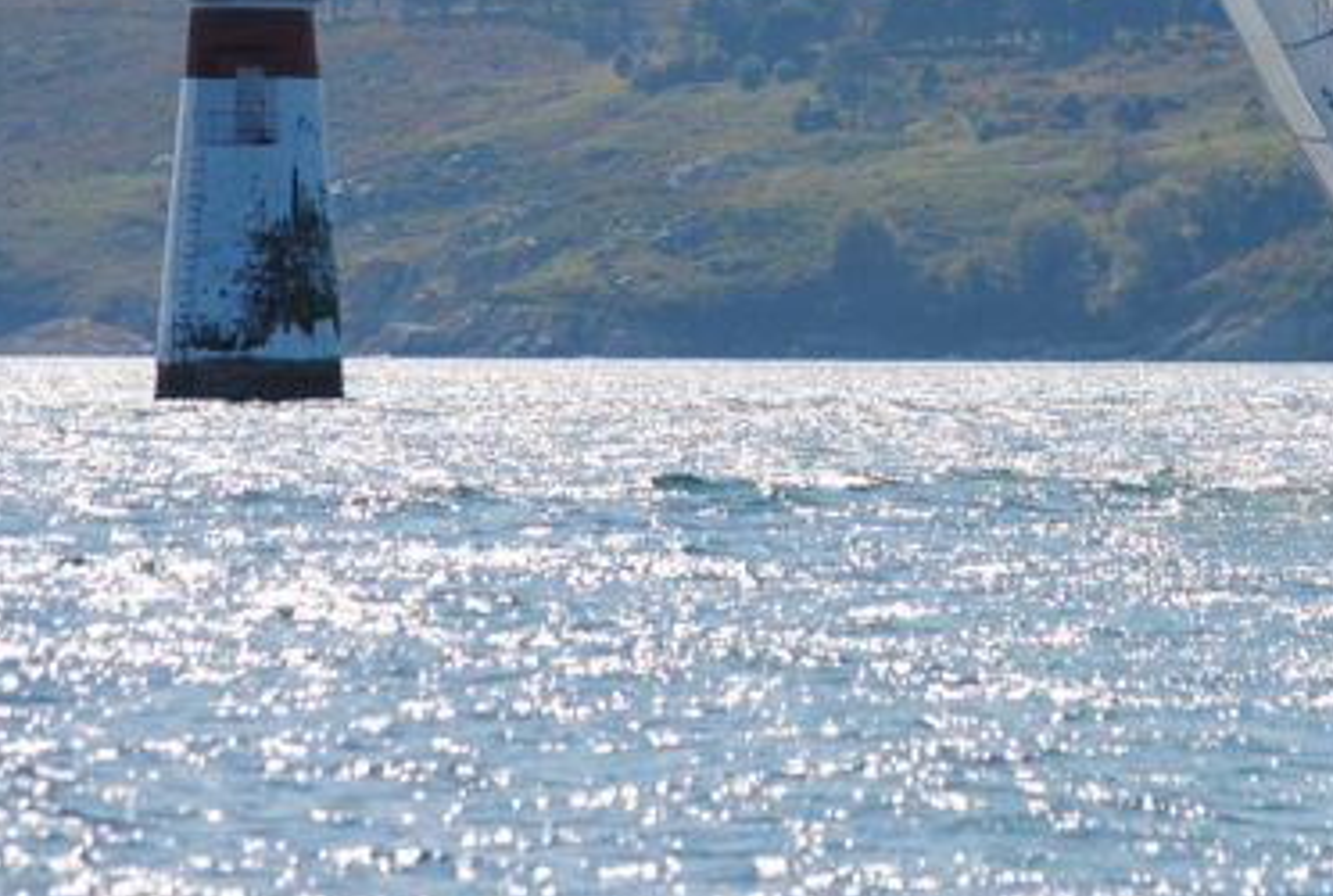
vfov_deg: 3.9
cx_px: 1068
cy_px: 52
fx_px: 13177
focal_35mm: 355
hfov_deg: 5.8
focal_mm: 110
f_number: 6.3
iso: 100
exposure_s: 1/640
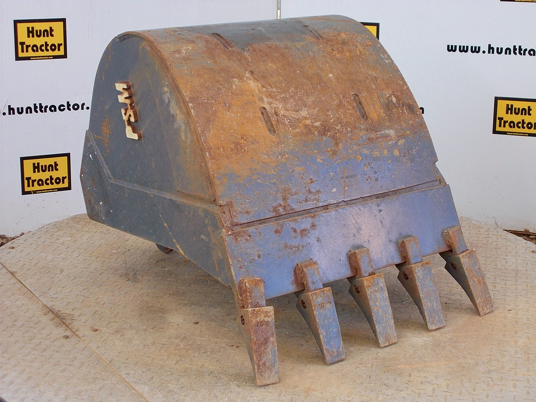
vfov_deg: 22.3
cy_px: 201
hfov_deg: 29.4
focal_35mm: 66
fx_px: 1022
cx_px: 268
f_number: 5.3
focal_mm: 11.8
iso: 140
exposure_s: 1/60
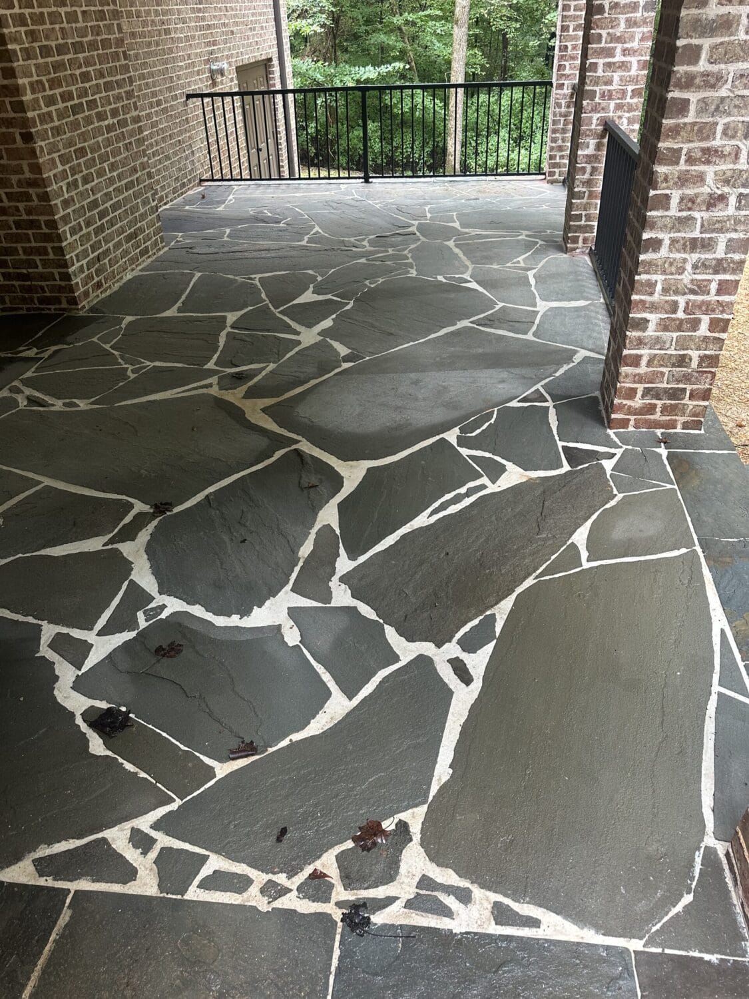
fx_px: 692
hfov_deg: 56.8
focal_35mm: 24
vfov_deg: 71.6
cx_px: 374
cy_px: 500
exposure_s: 1/121
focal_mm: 6.86
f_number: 1.78
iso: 200
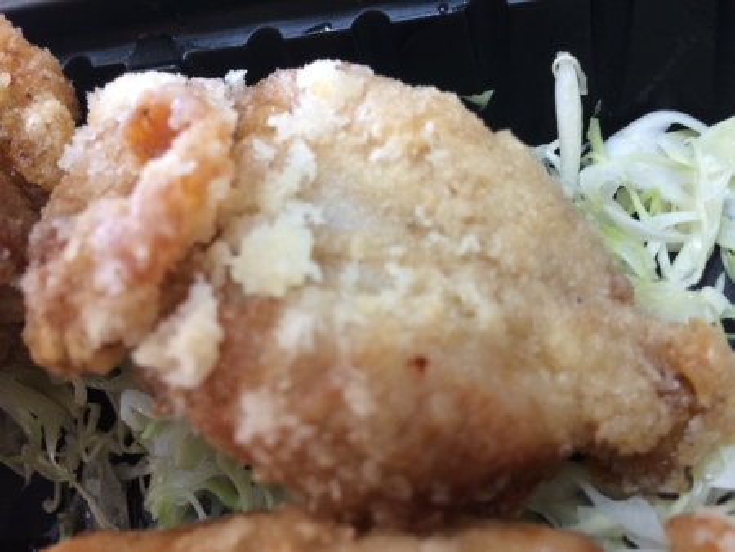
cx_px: 368
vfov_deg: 48.3
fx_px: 616
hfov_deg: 61.6
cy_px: 276
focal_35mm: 29
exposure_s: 1/30
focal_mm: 4.15
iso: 80
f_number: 2.2
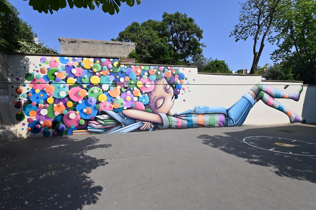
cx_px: 158
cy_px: 105
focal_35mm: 15
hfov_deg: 100.4
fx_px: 132
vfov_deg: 77.3
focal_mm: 15
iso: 100
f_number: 5
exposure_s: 1/640
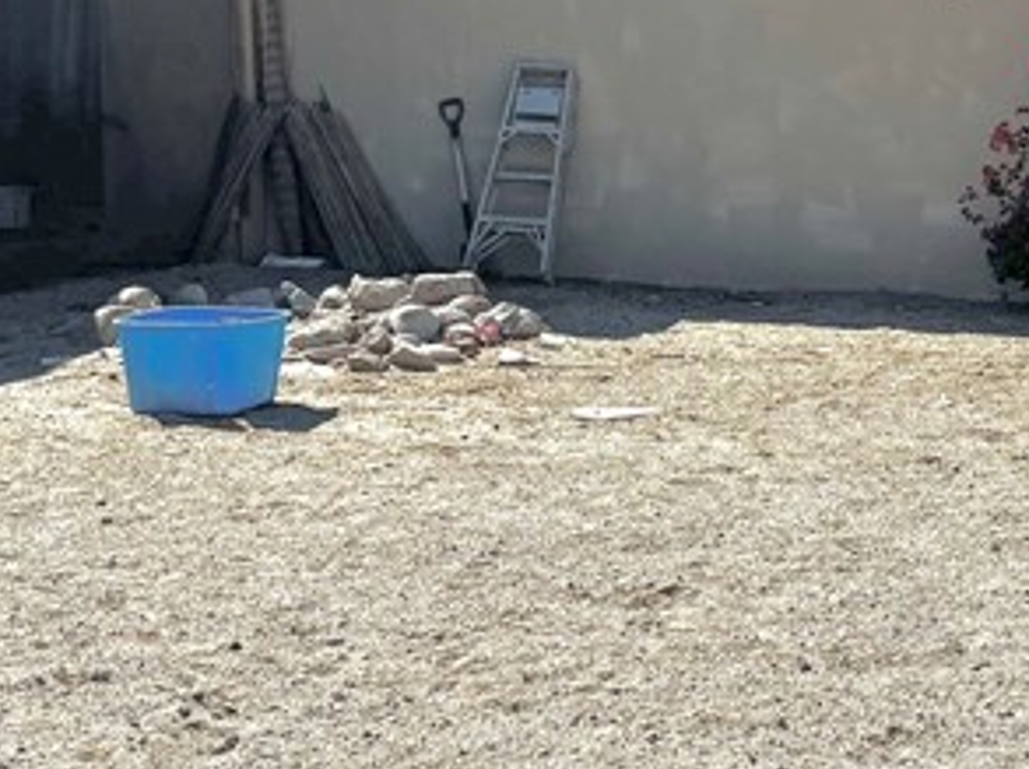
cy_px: 239
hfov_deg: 20.6
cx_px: 1454
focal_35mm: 84
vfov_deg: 17.5
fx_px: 2494
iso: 80
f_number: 1.78
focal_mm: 6.76
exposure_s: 1/7092
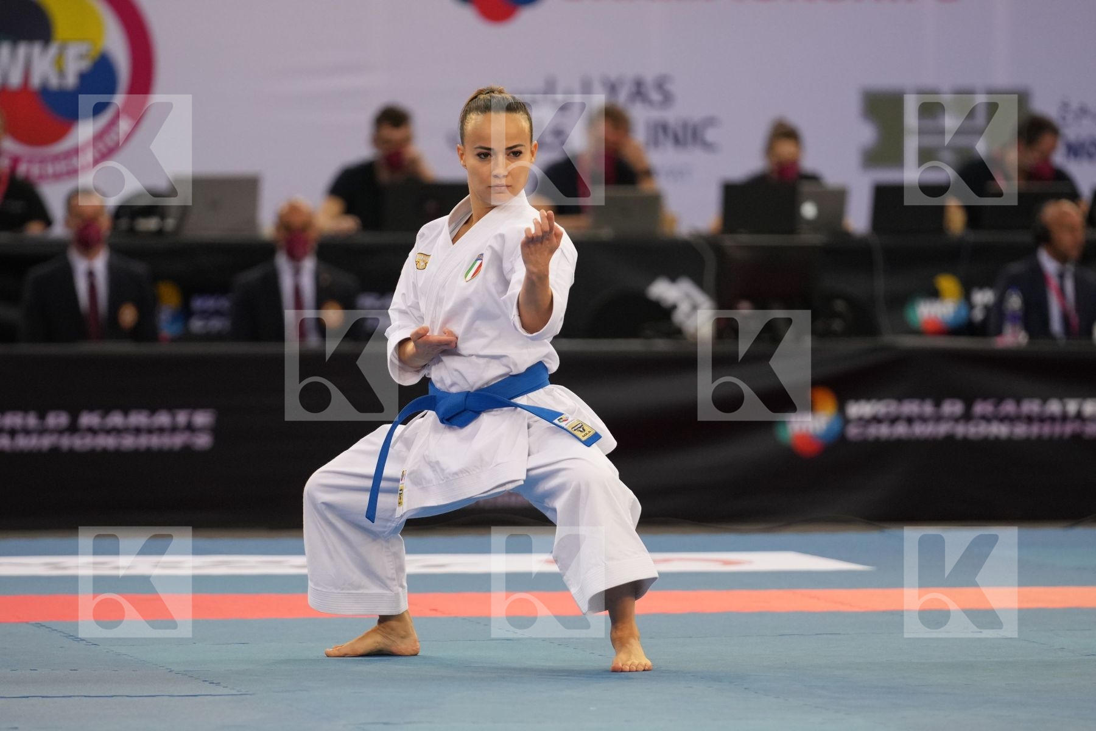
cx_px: 548
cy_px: 366
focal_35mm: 300
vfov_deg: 4.6
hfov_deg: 6.9
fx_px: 9133
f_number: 2.8
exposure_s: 1/500
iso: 1600
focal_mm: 200
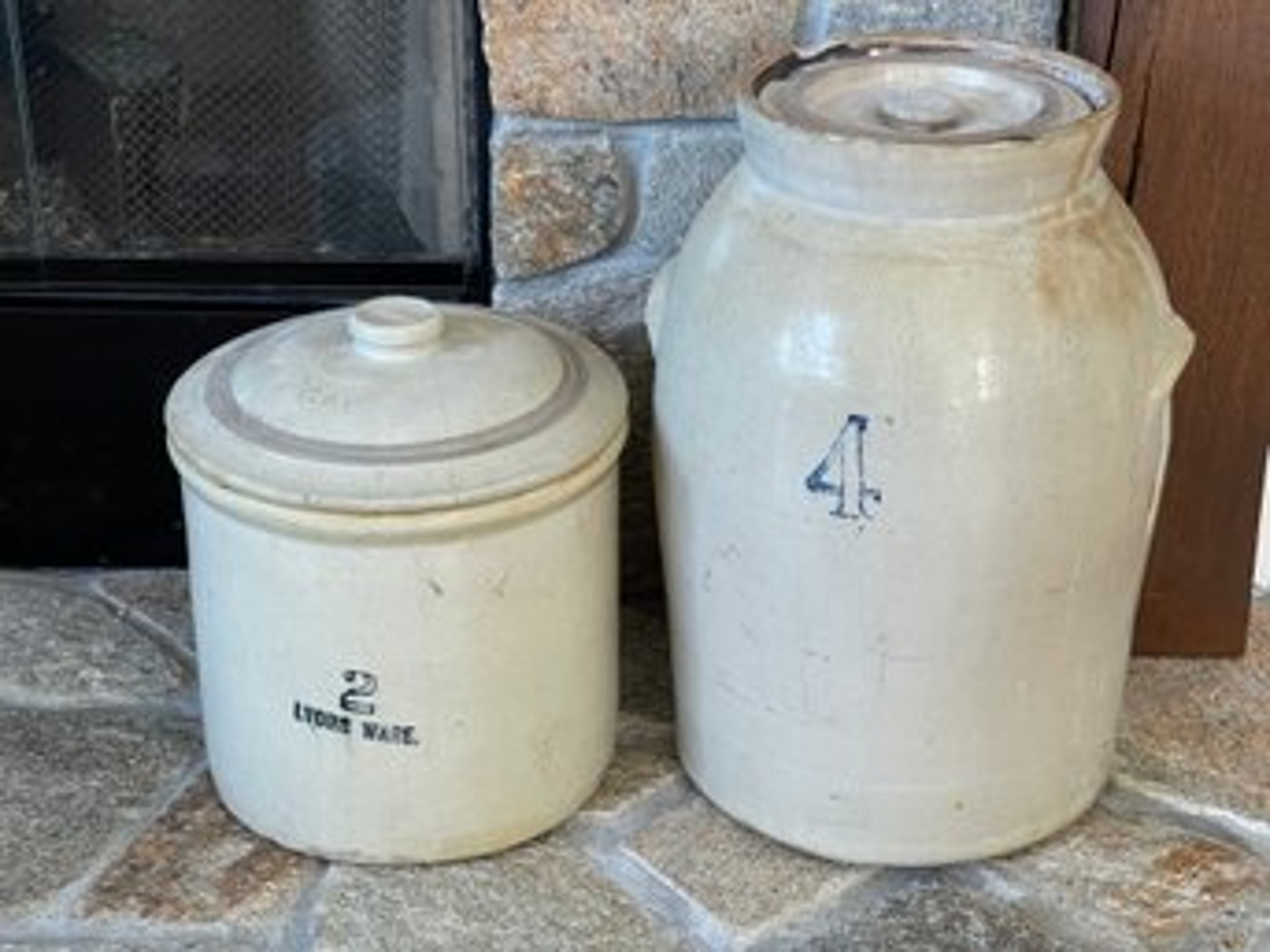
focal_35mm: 64
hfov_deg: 30.3
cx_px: 635
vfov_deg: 22.9
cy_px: 476
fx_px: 2347
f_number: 2.2
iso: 200
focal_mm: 7.5
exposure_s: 1/76
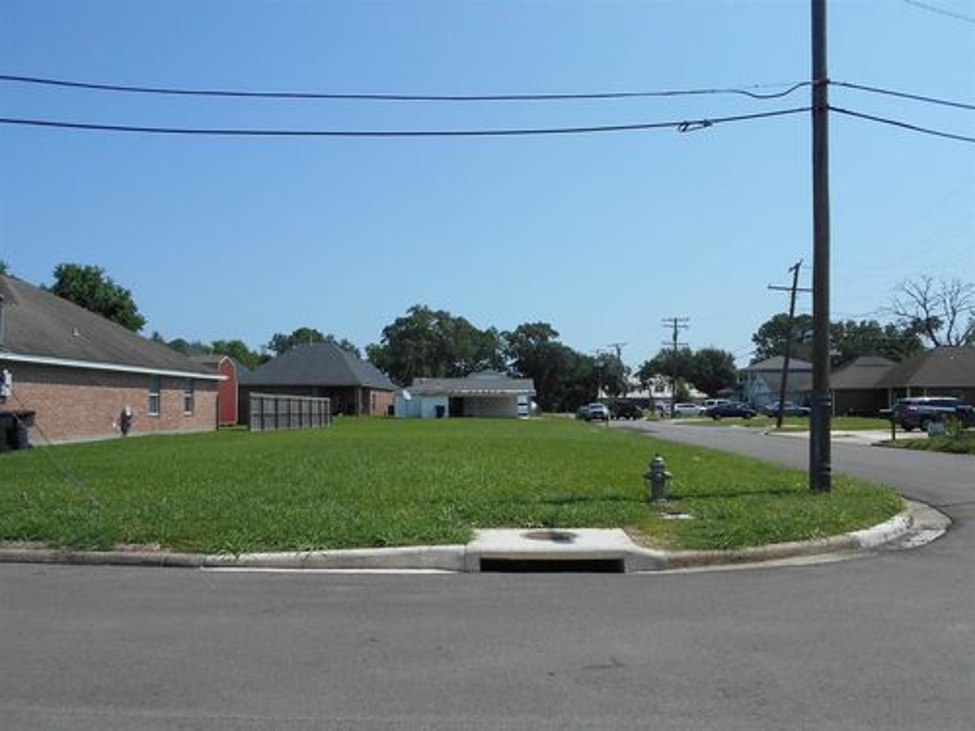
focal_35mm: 26
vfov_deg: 53.1
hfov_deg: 67.3
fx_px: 732
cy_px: 366
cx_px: 488
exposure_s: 1/1600
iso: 80
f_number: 3.2
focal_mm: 4.6
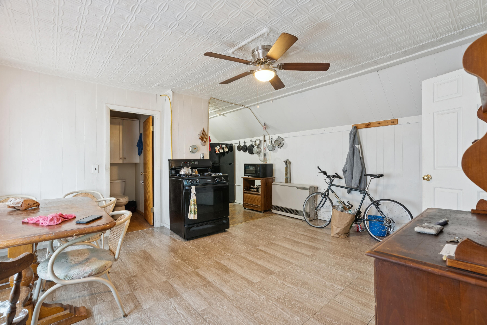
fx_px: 217
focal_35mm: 16
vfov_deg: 73.8
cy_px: 162
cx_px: 244
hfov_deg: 96.7
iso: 320
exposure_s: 1/2.5
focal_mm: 16
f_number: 7.1
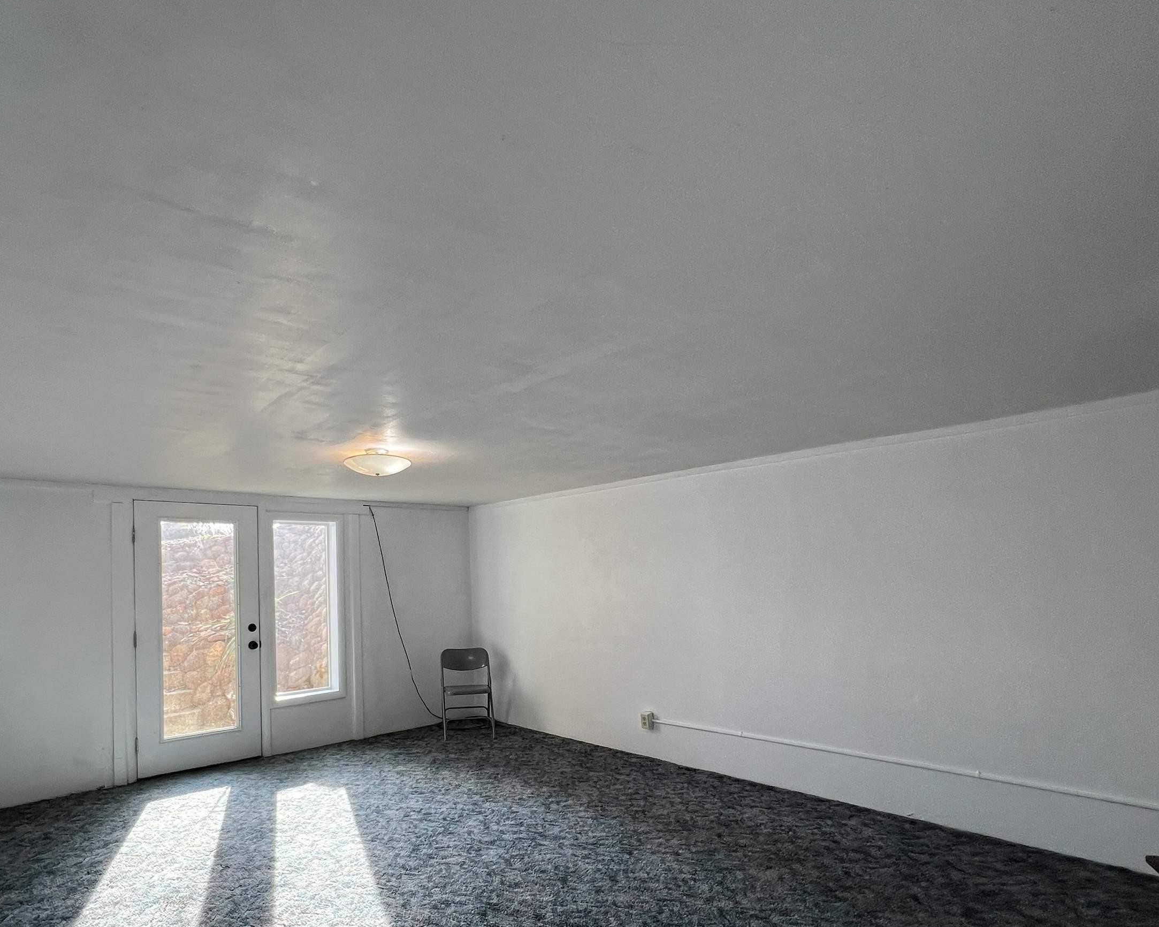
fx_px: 617
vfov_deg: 72.8
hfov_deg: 85.6
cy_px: 567
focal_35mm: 18
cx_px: 484
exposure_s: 1/120
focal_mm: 1.57
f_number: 1.8
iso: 64
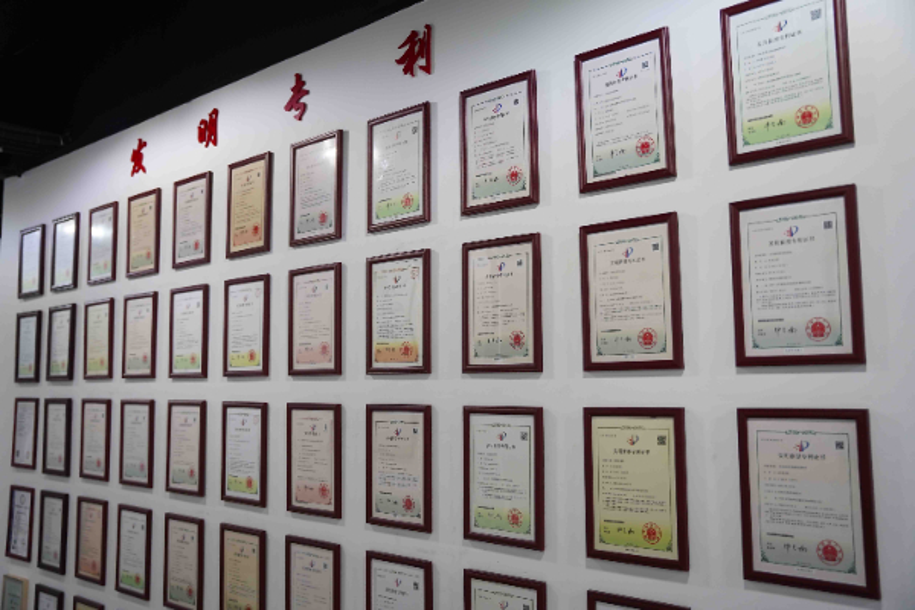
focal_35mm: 32
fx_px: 826
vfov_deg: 40.5
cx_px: 458
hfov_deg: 58.0
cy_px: 305
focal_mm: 32.5
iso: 800
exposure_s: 1/100
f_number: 2.8
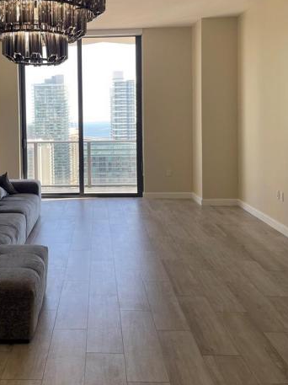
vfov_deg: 45.3
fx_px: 455
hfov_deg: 34.2
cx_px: 67
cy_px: 136
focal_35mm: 41
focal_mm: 4.2
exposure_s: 1/120
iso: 50
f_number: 1.6
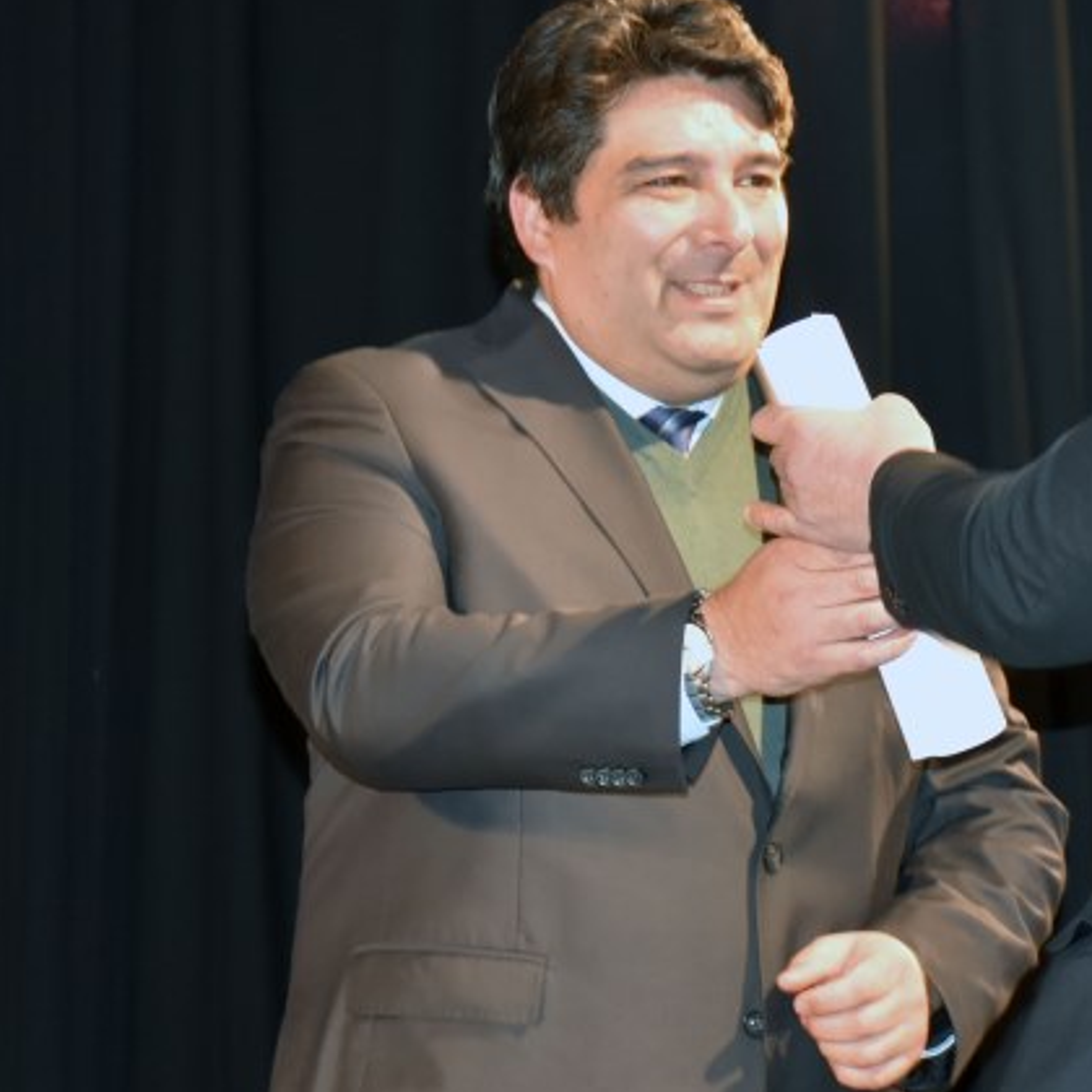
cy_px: 456
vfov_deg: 10.0
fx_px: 6210
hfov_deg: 10.0
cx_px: 484
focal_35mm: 174
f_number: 4.8
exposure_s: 1/60
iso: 800
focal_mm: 56
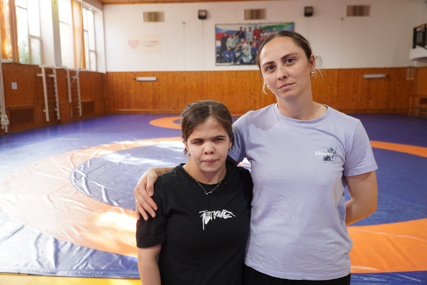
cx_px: 214
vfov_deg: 43.6
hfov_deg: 61.9
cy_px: 142
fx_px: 356
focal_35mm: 30
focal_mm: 20
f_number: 4
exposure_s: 1/100
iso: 1000
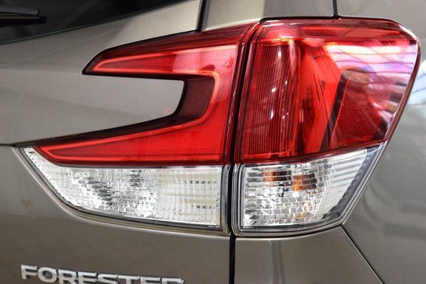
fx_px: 1101
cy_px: 142
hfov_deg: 21.9
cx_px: 213
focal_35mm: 93
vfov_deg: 14.7
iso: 1600
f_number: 6.3
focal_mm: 62
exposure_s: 1/30
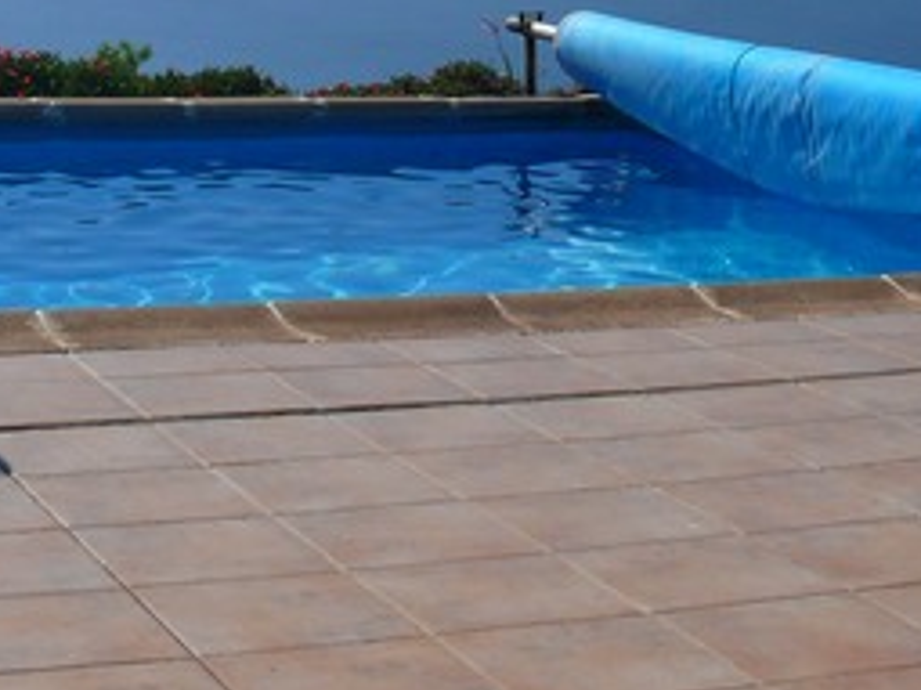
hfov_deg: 19.1
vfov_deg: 13.8
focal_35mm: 103
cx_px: 527
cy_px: -217
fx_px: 2739
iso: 100
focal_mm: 7.4
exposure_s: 1/400
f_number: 5.6
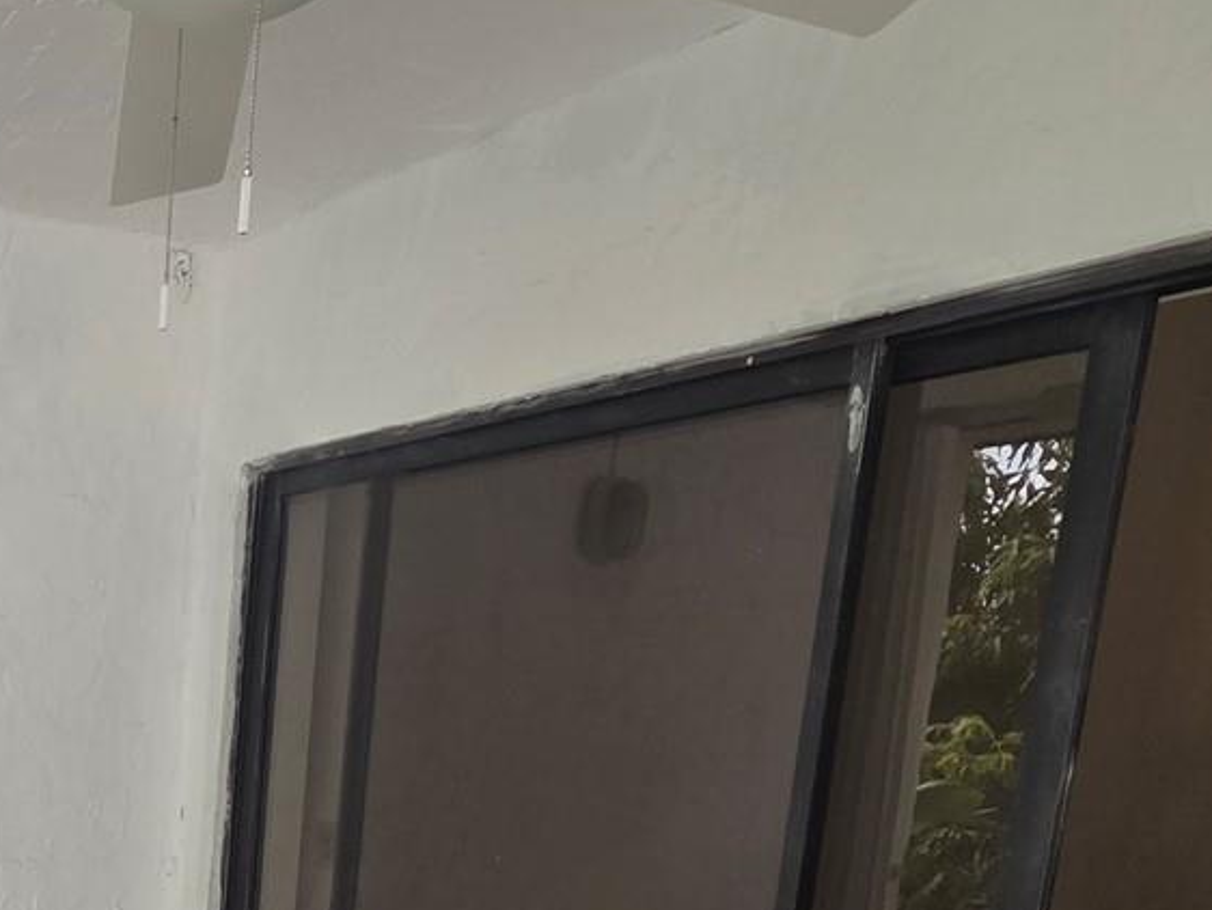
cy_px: 994
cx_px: -67
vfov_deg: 33.8
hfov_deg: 41.7
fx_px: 1296
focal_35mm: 37
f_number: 2.2
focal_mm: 2.2
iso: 50
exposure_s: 1/278
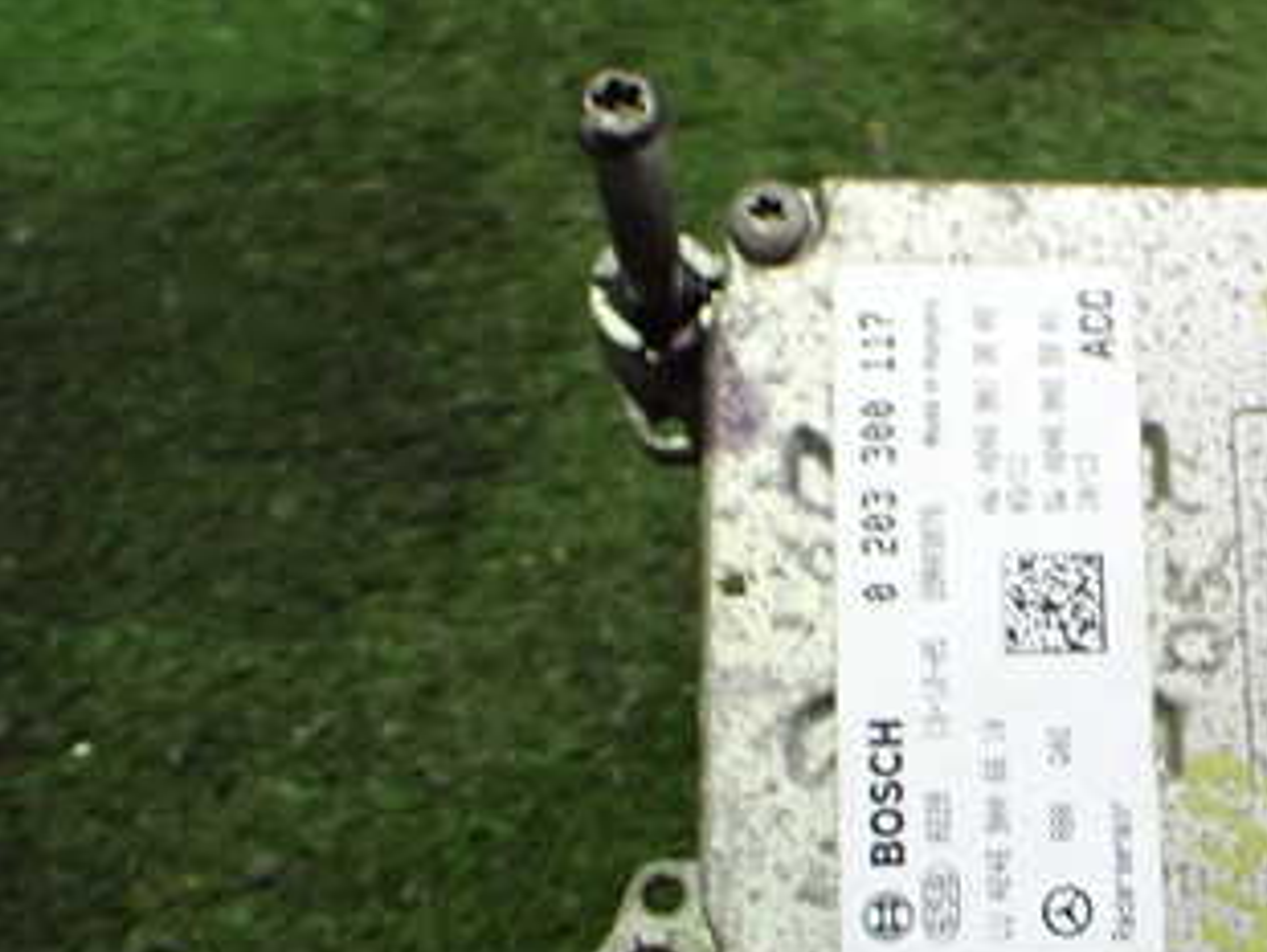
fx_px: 2125
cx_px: 1153
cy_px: 552
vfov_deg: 25.2
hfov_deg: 31.6
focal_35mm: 58
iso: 800
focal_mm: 5.4
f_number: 2.3
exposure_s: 1/50
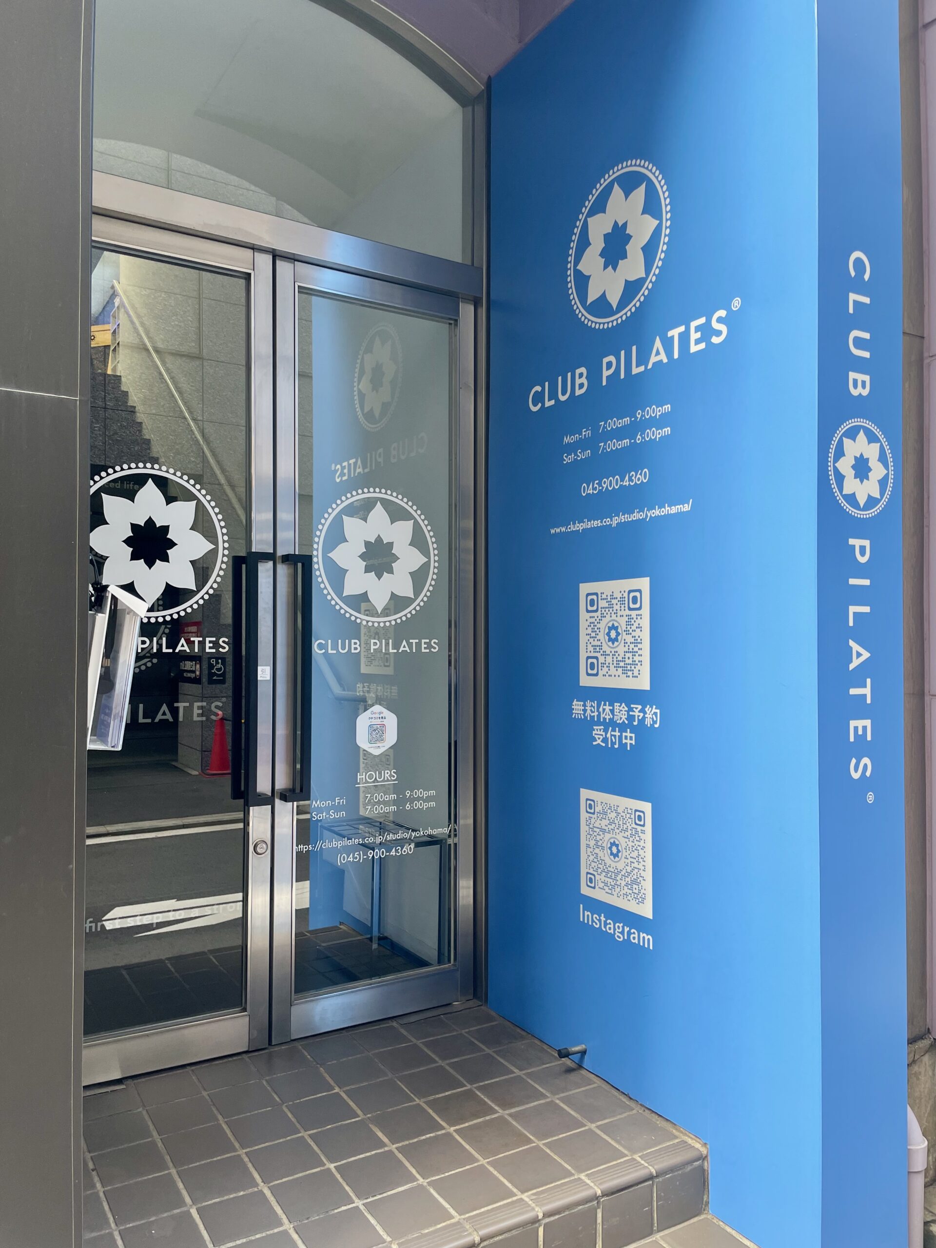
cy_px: 624
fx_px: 937
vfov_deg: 67.3
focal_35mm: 26
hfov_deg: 53.1
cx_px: 468
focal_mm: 4.2
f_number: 1.6
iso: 64
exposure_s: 1/121
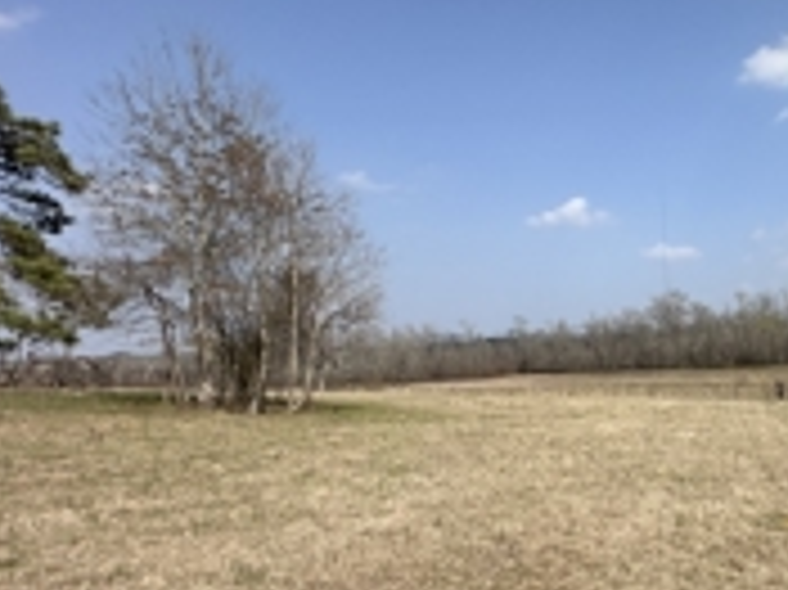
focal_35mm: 32
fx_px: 728
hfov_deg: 47.5
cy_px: 365
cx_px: 783
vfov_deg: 43.8
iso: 50
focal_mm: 2.22
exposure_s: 1/2353
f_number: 2.2
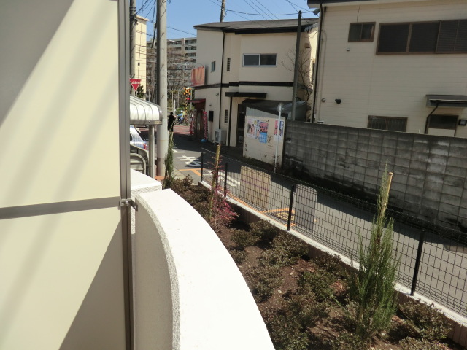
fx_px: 324
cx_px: 234
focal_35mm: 24
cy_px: 175
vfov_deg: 56.8
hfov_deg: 71.6
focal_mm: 4.3
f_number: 7.5
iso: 80
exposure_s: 1/250
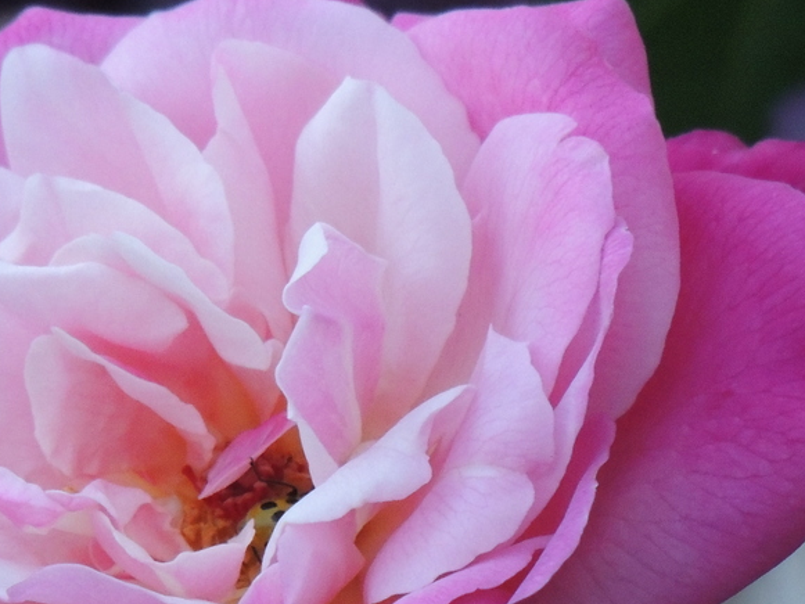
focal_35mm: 2204
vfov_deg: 0.7
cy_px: 600
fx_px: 51265
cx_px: 400
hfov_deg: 0.9
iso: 800
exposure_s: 1/320
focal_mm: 180
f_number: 5.9
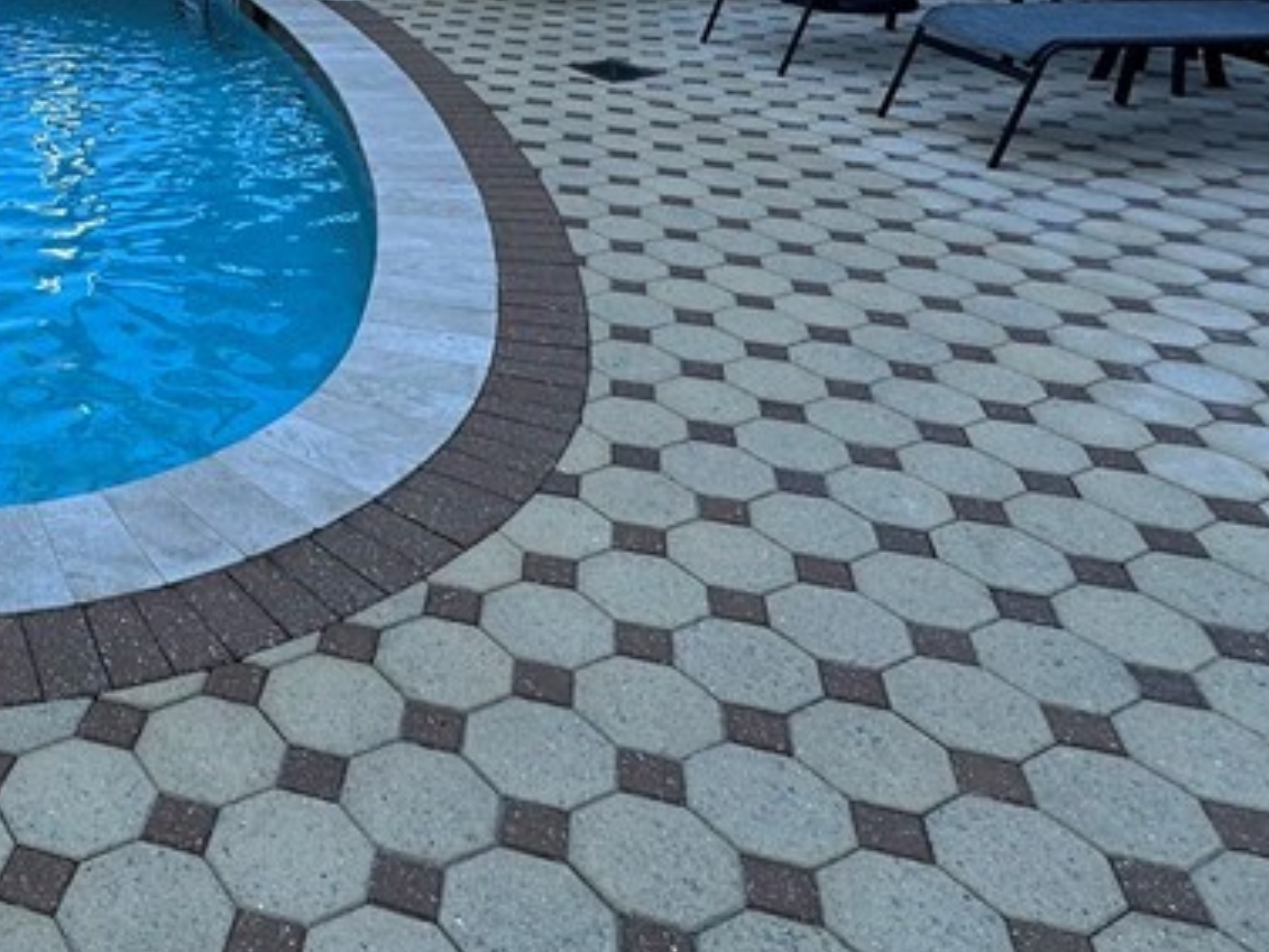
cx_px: 111
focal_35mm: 38
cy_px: 0
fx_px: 1393
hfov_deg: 44.3
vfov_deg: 34.4
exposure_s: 1/498
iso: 40
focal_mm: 2.22
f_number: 2.2
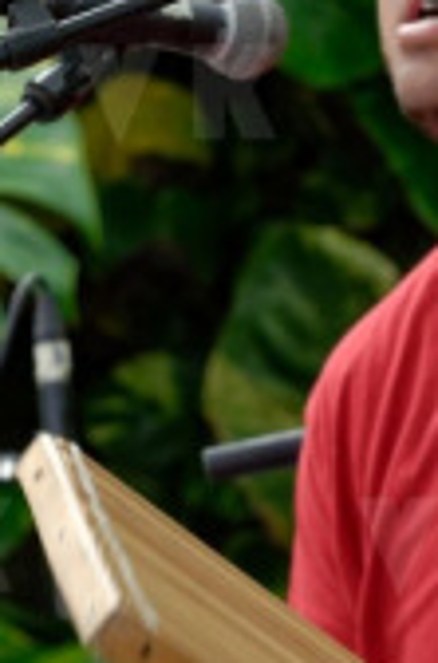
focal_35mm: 911
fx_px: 16728
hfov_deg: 1.5
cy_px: 635
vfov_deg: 2.3
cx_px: 720
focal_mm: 170
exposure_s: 1/160
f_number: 8
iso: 250
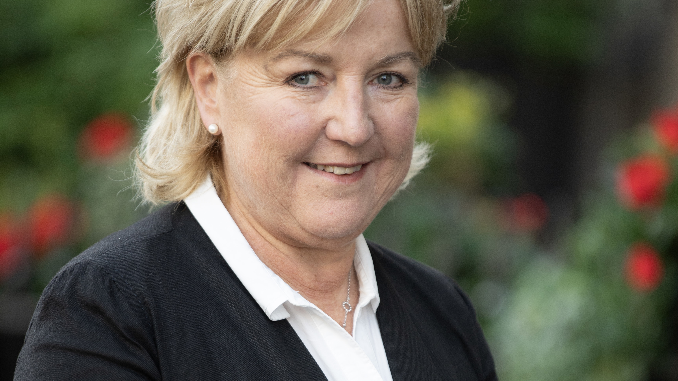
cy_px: 335
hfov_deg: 6.9
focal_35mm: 315
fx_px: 5663
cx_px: 339
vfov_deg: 3.9
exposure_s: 1/1000
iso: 500
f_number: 2.8
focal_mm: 200
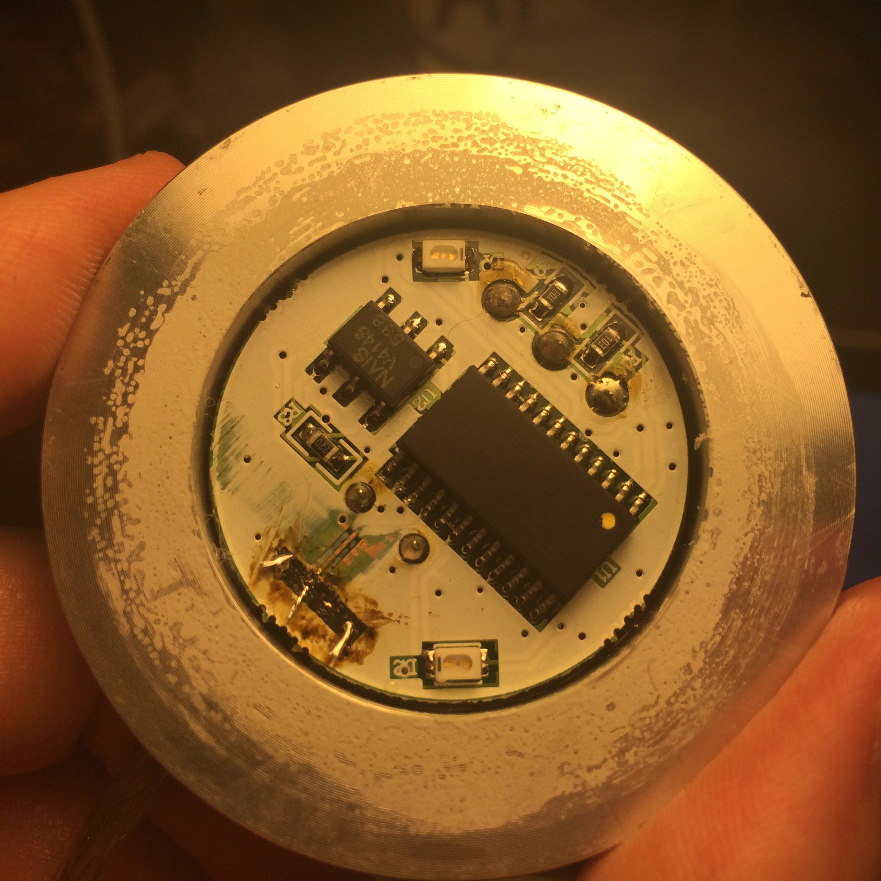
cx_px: 459
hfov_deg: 46.0
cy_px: 435
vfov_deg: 46.0
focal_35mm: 36
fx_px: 1037
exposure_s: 1/733
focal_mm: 4.12
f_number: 2.2
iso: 32
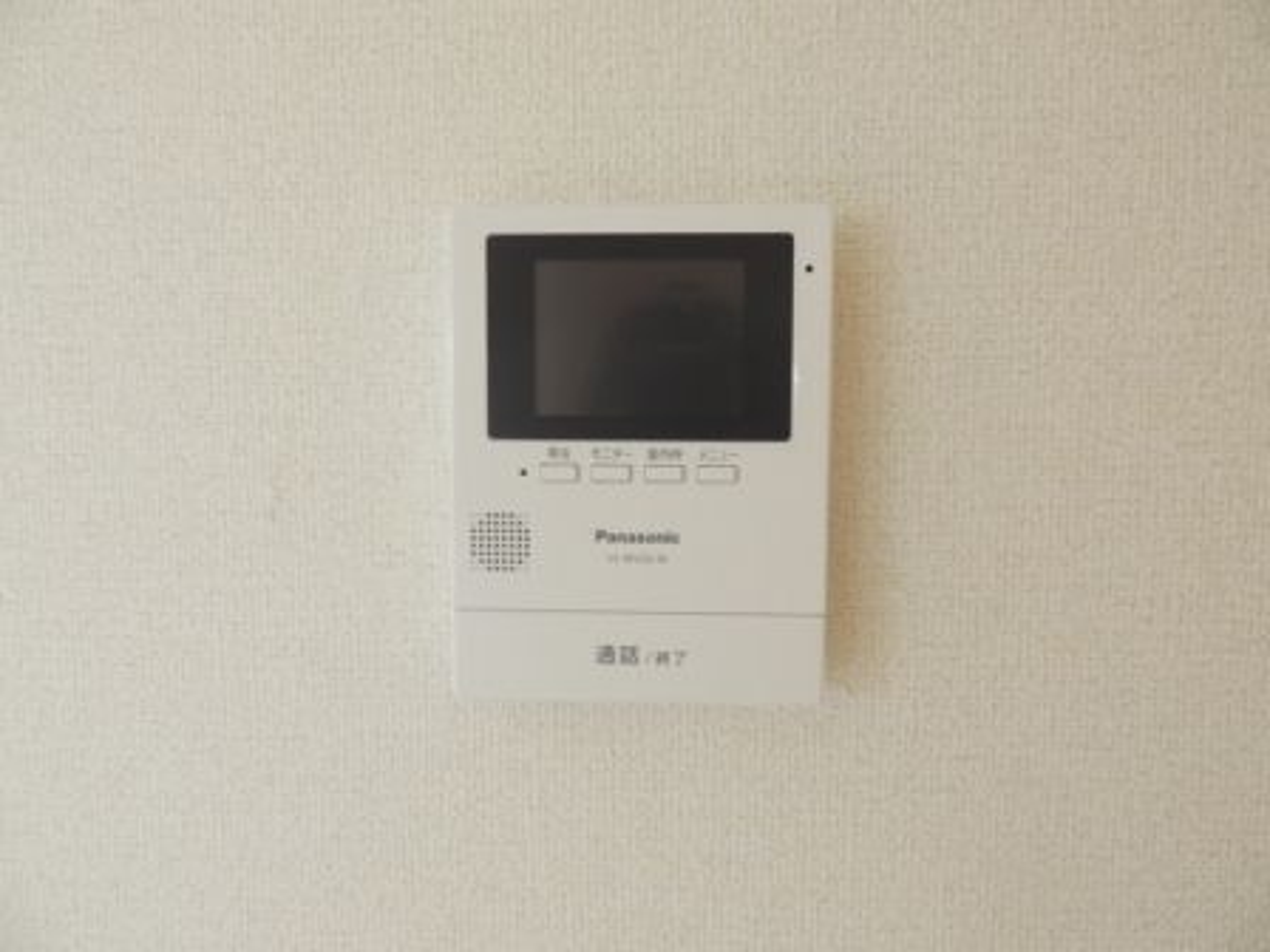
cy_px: 476
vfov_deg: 56.8
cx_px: 635
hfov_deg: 71.6
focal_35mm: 24
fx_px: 881
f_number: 3
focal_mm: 4.3
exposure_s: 1/25
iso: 400
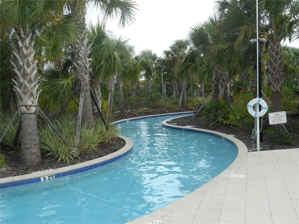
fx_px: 337
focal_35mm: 39
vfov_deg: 36.8
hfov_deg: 47.9
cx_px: 150
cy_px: 112
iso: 80
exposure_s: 1/160
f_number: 4.5
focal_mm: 6.9
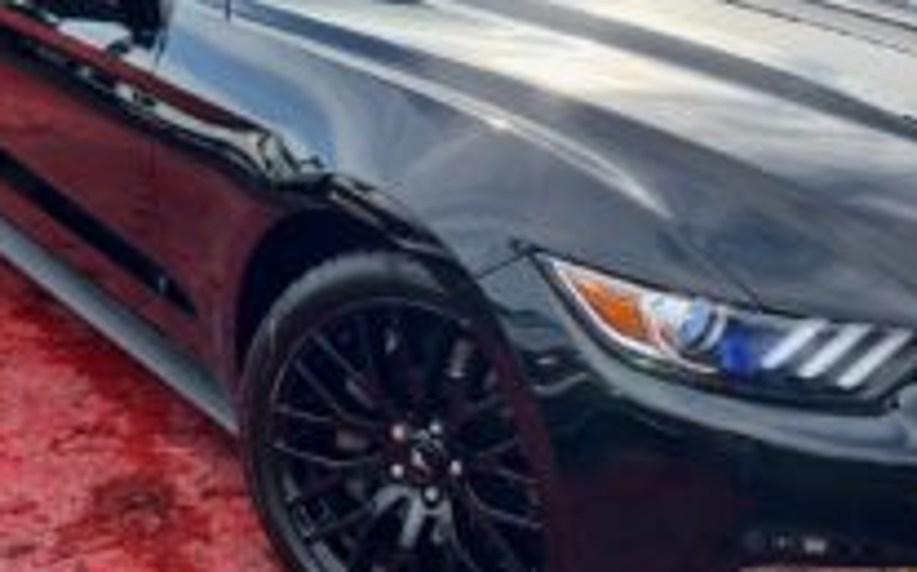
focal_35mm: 50
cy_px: 197
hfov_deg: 39.9
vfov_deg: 25.7
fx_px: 1249
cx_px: 600
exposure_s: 1/1238
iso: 50
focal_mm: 5.7
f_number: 1.5
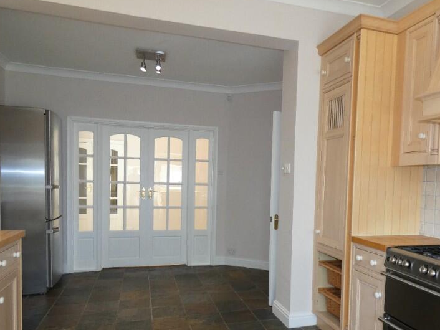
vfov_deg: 47.9
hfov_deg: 61.1
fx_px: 369
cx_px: 264
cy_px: 200
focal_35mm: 29
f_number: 2.8
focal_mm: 3.6
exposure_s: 1/40
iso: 200
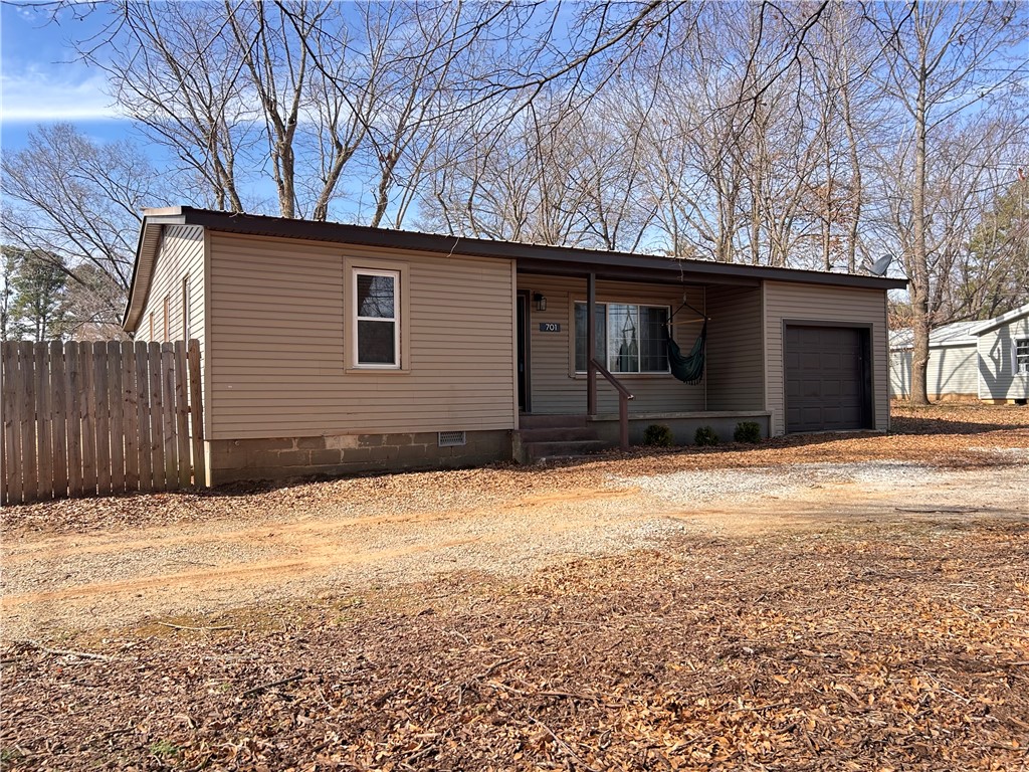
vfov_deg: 53.1
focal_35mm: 26
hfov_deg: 67.3
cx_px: 514
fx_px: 773
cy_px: 386
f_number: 1.5
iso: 50
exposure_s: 1/991
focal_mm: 5.7
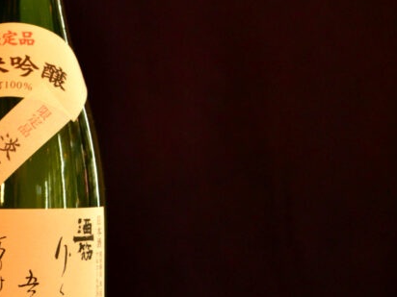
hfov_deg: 16.1
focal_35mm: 121
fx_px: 1388
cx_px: 33
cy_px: 215
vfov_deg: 12.2
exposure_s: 1/30
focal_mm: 36
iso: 800
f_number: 5
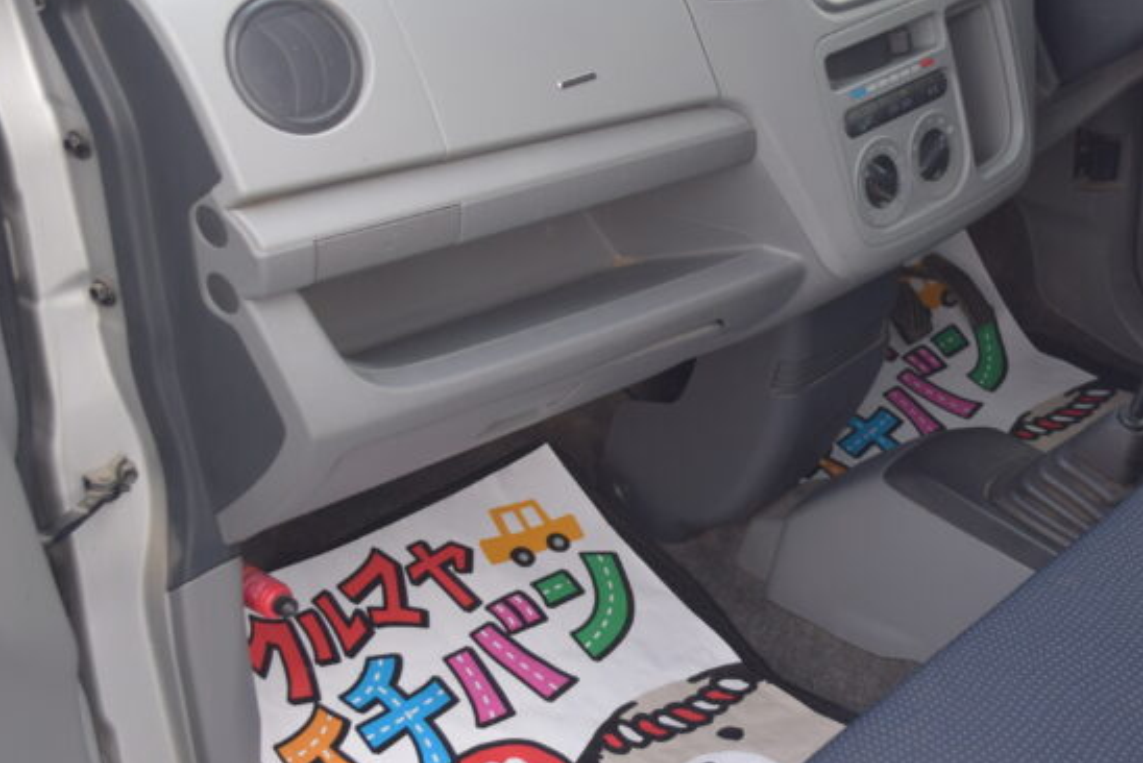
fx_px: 2065
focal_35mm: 65
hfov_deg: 30.4
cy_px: 317
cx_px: 872
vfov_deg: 20.9
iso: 320
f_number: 3.8
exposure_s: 1/125
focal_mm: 22
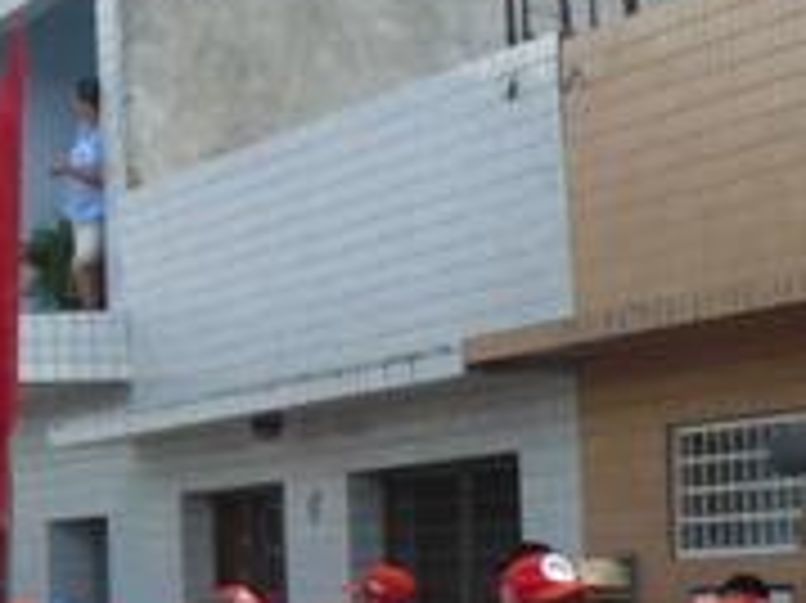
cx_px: -666
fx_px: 4049
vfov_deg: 8.4
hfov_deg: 10.6
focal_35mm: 174
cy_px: 778
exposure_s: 1/200
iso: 100
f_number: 5
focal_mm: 6.5
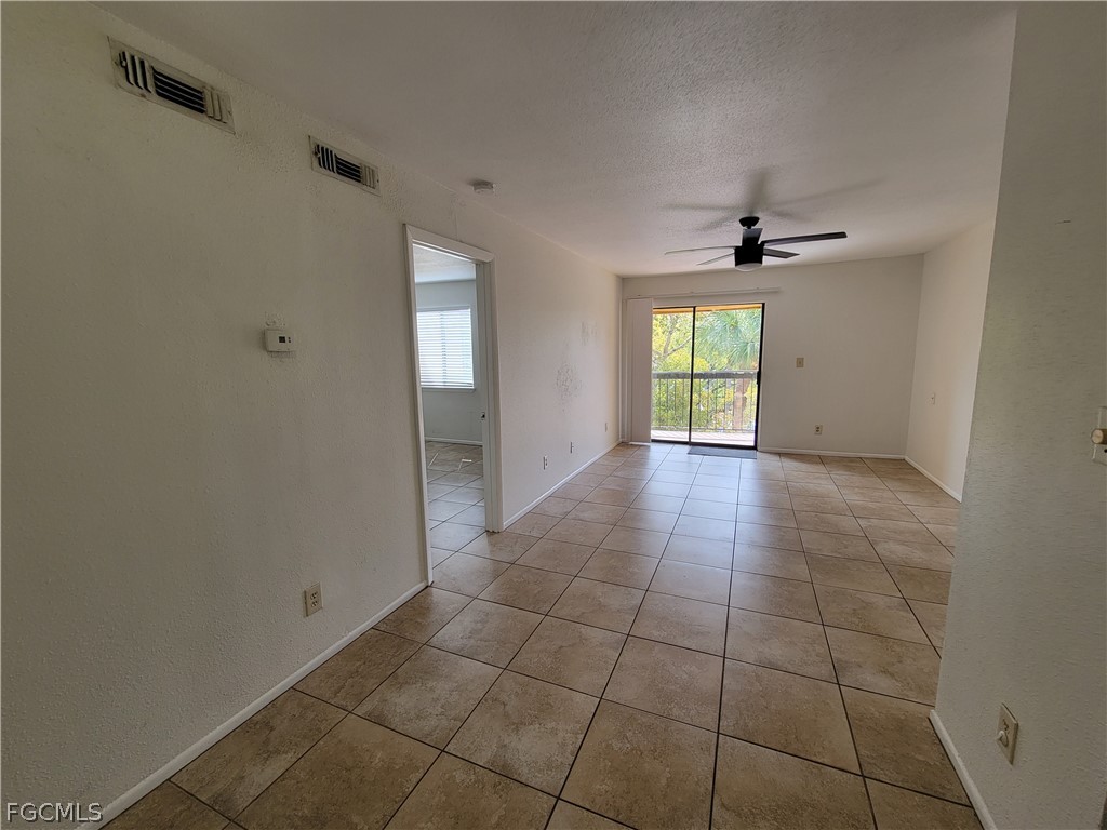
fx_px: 416
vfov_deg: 89.9
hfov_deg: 106.2
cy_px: 415
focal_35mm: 13
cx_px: 554
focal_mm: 2.2
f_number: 2.2
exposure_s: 1/120
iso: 80
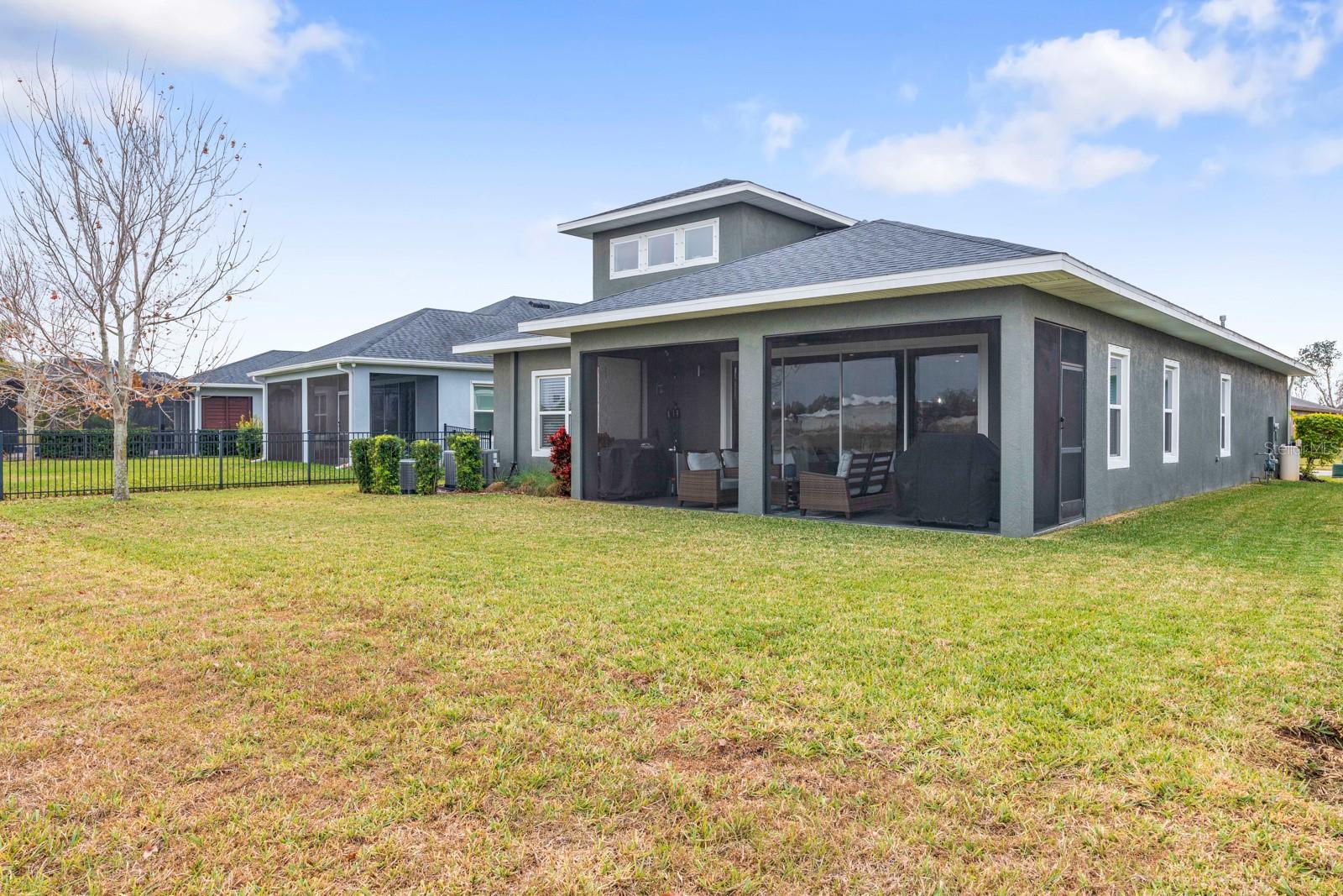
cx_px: 672
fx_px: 858
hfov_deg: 76.1
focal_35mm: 23
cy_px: 448
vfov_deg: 55.1
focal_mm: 23
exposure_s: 1/60
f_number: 8
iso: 250
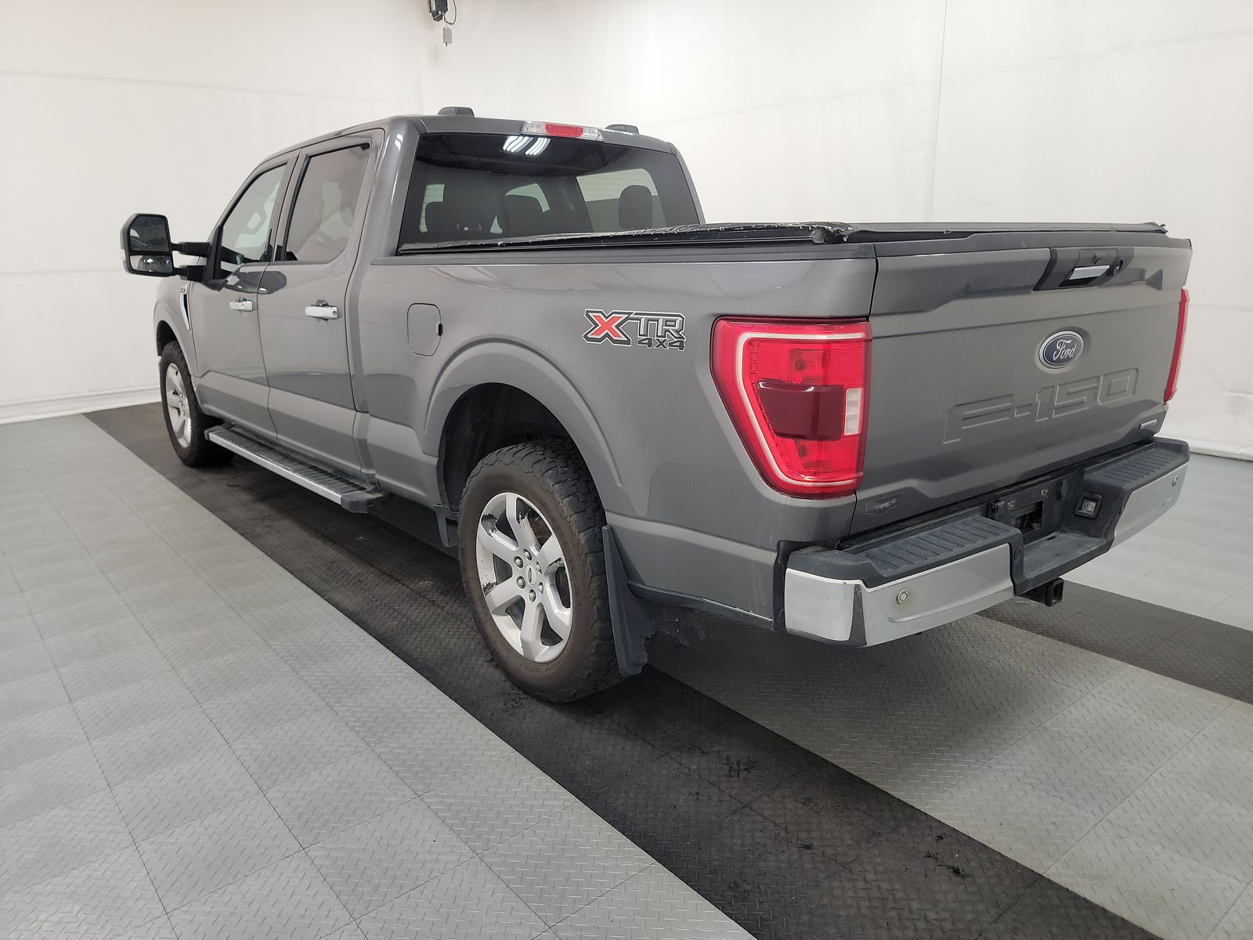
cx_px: 626
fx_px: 869
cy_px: 470
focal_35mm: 24
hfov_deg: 71.6
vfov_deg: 56.8
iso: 196
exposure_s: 1/59
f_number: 1.8
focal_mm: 6.7
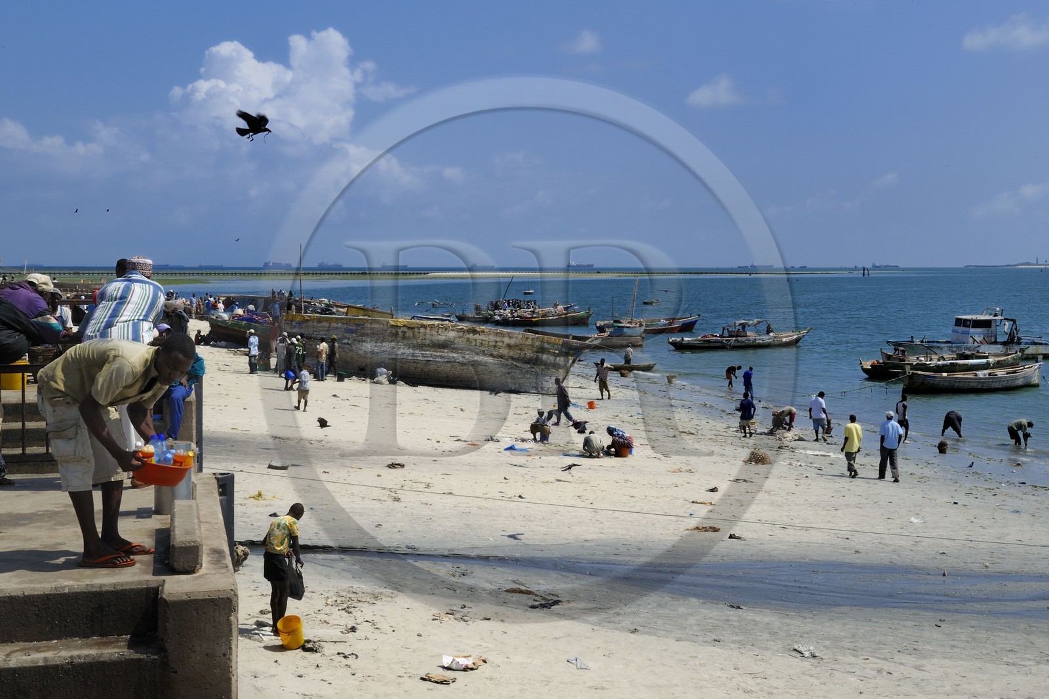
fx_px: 1398
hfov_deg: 41.1
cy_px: 350
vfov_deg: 28.1
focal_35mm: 48
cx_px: 524
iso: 400
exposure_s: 1/200
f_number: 22
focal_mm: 48
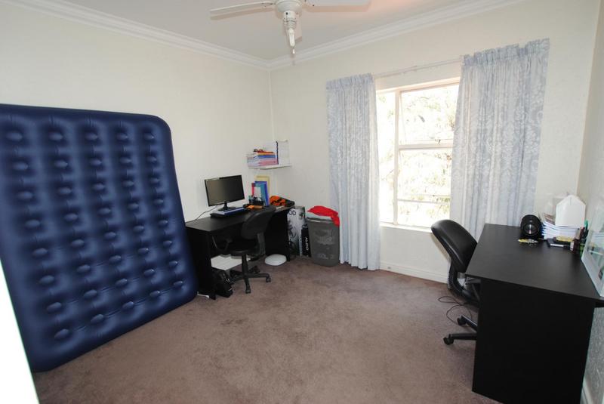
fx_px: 277
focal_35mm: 16
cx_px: 302
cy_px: 202
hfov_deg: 94.9
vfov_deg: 72.2
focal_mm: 11
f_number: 4
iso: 200
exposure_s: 1/60
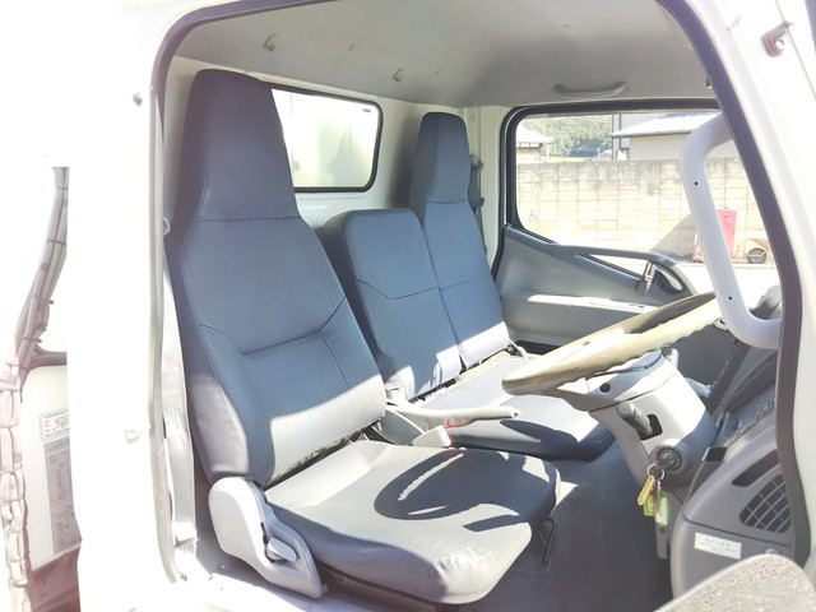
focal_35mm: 30
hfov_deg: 60.0
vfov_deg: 46.8
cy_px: 306
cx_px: 408
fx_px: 707
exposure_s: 1/120
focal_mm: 4
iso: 25
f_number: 2.2
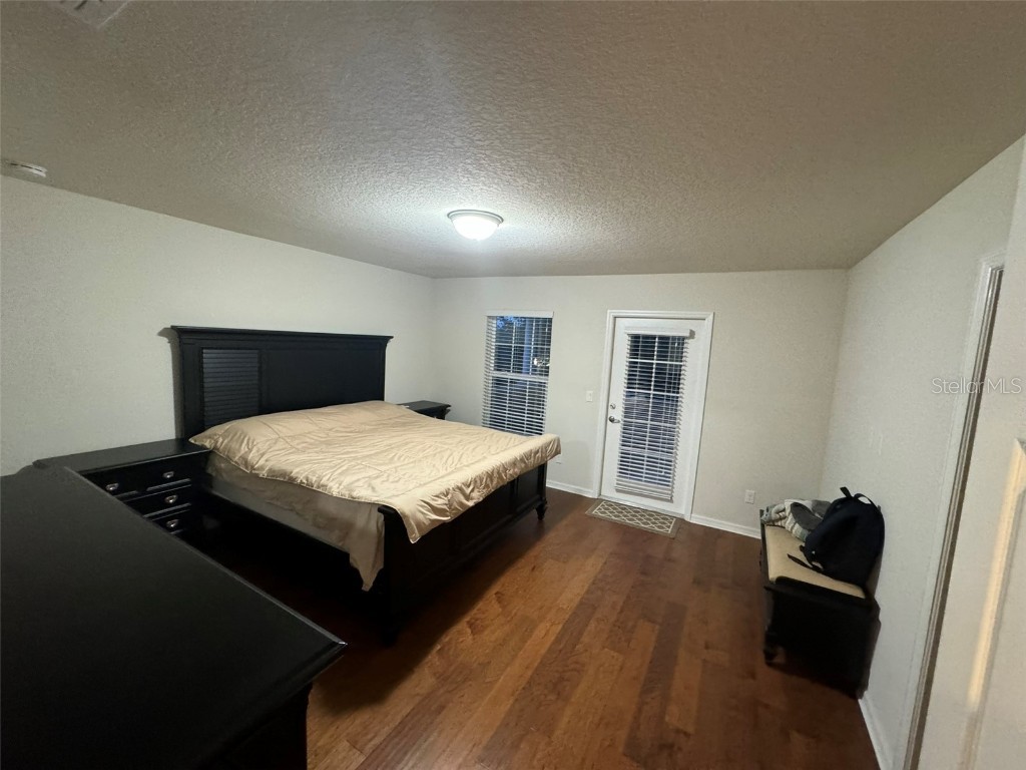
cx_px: 513
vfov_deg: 85.7
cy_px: 385
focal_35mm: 14
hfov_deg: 102.1
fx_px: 415
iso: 640
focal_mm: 2.22
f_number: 2.2
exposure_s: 1/60
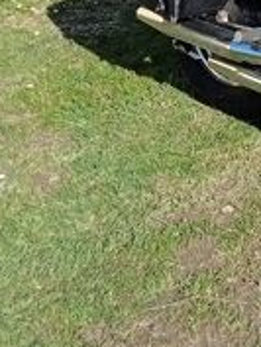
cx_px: 355
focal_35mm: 101
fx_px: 1014
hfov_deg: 14.0
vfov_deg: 18.6
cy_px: -45
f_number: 2.2
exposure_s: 1/933
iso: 102
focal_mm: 3.46
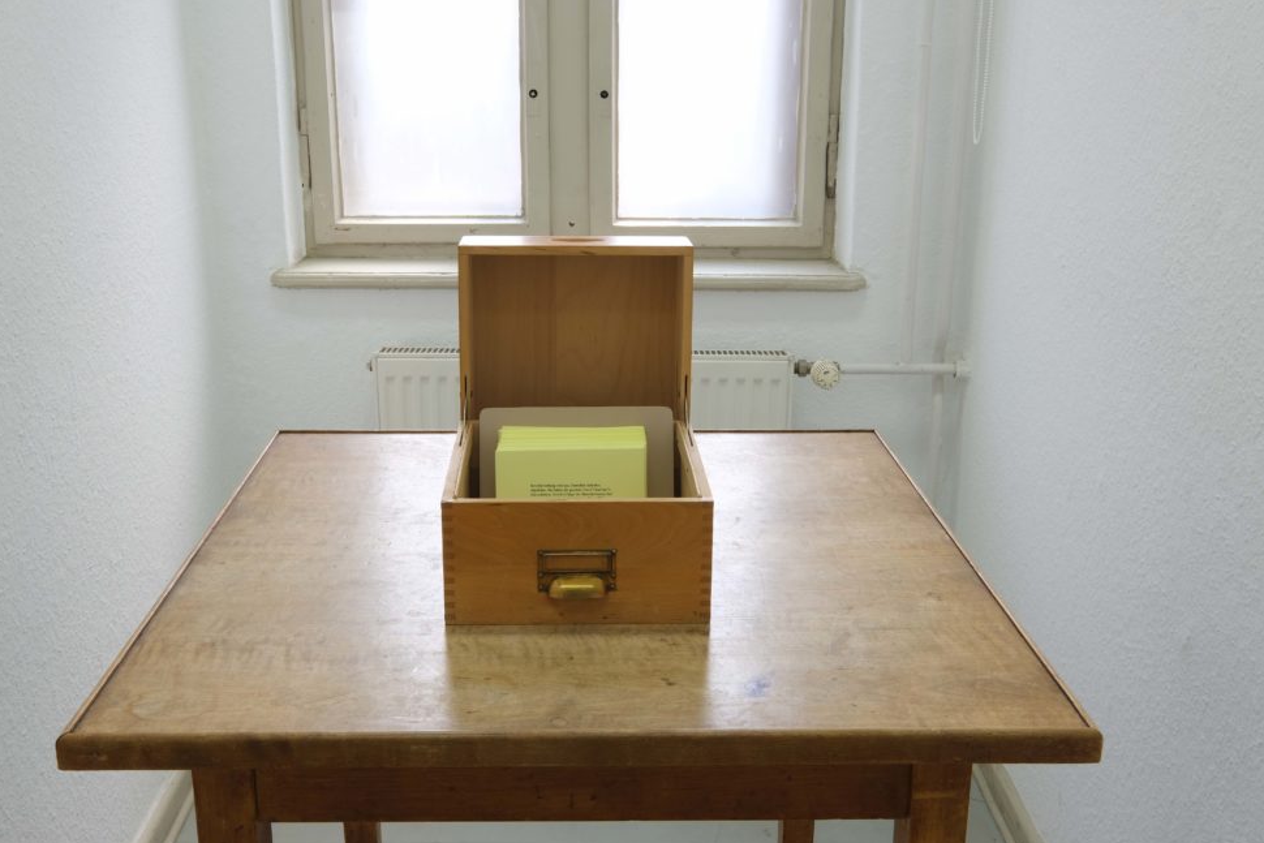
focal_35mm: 38
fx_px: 1334
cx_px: 598
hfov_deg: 50.7
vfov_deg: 35.1
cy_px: 420
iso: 160
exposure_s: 1/3.2
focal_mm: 24
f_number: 14
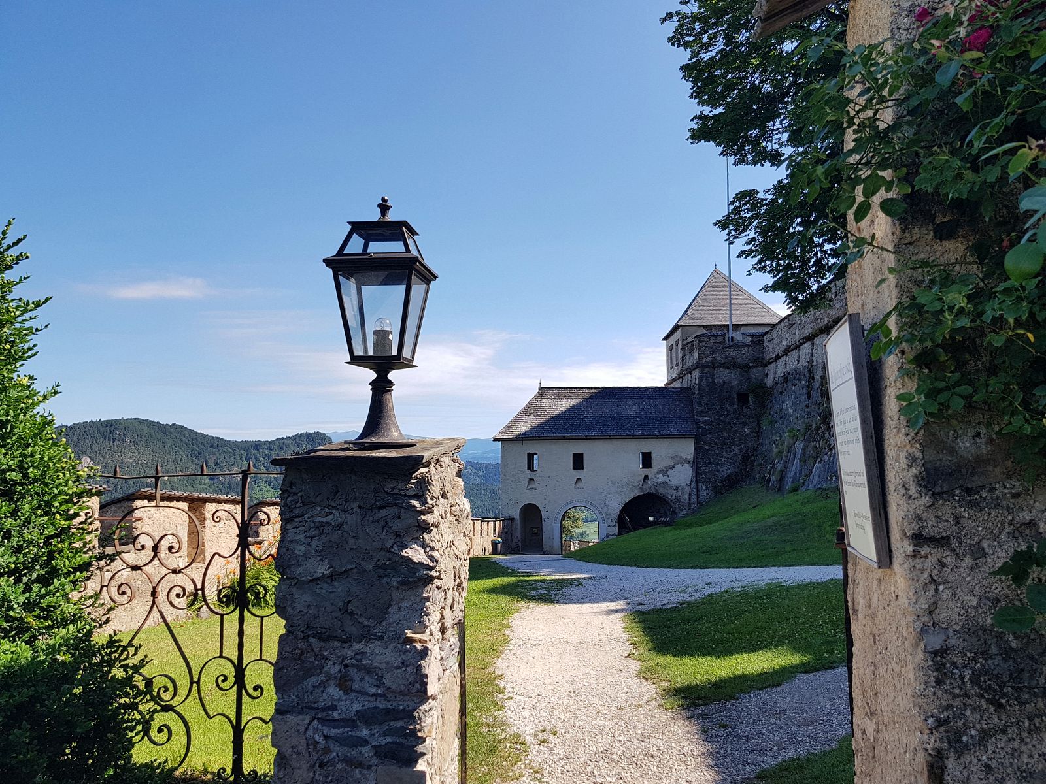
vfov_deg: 53.1
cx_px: 523
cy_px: 392
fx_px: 786
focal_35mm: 26
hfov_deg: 67.3
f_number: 1.7
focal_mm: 4.2
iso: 50
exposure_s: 1/1624
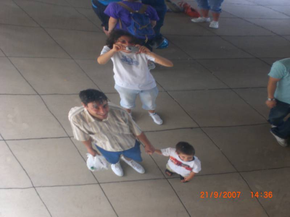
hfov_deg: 49.0
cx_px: 145
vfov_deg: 37.7
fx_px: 318
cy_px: 108
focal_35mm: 38
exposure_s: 1/80
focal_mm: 6.3
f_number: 3.1
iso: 100
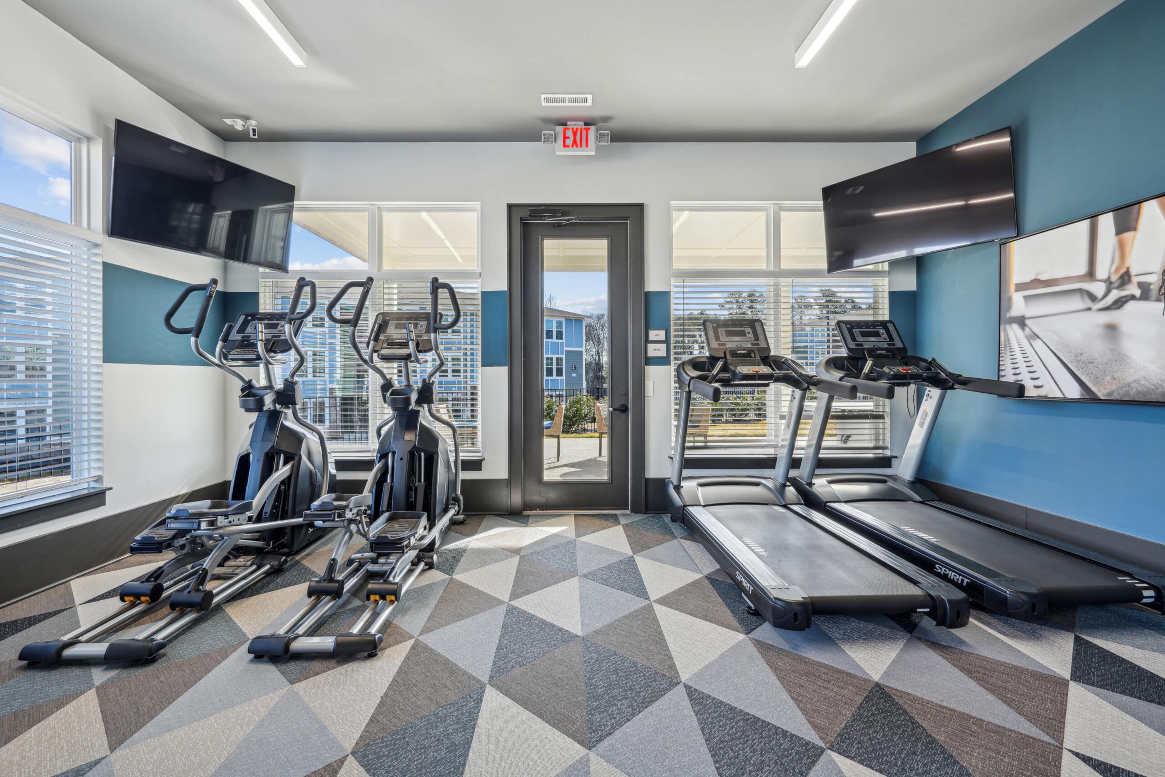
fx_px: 518
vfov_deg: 73.8
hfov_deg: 96.7
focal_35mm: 16
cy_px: 388
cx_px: 582
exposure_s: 1/13
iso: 100
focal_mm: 16
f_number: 11
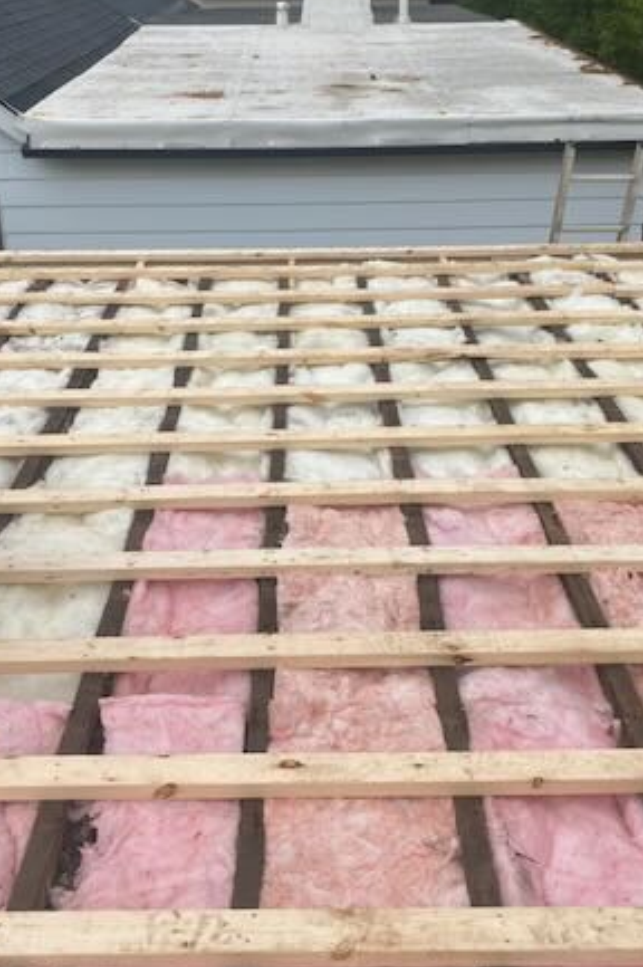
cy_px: 371
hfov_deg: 33.3
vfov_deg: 48.1
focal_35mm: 40
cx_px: 330
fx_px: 1073
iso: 32
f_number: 1.8
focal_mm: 4.25
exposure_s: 1/747
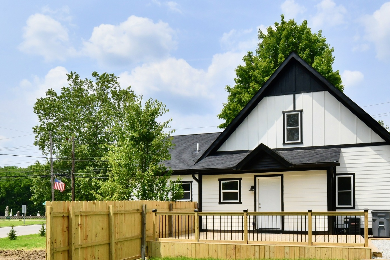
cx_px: 237
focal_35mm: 31
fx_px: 336
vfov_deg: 40.3
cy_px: 214
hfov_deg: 59.7
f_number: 14
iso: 640
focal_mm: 14
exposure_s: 1/800
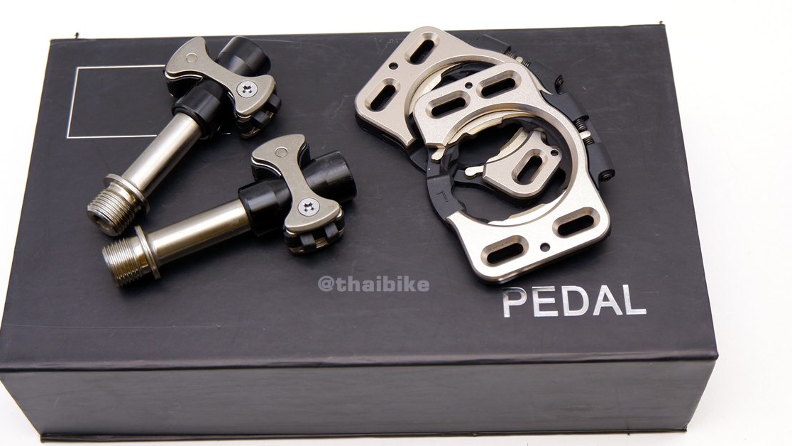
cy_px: 205
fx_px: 1197
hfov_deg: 36.6
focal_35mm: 57
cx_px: 373
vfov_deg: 21.1
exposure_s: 1/90
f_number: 4.7
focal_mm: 30.5
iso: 200
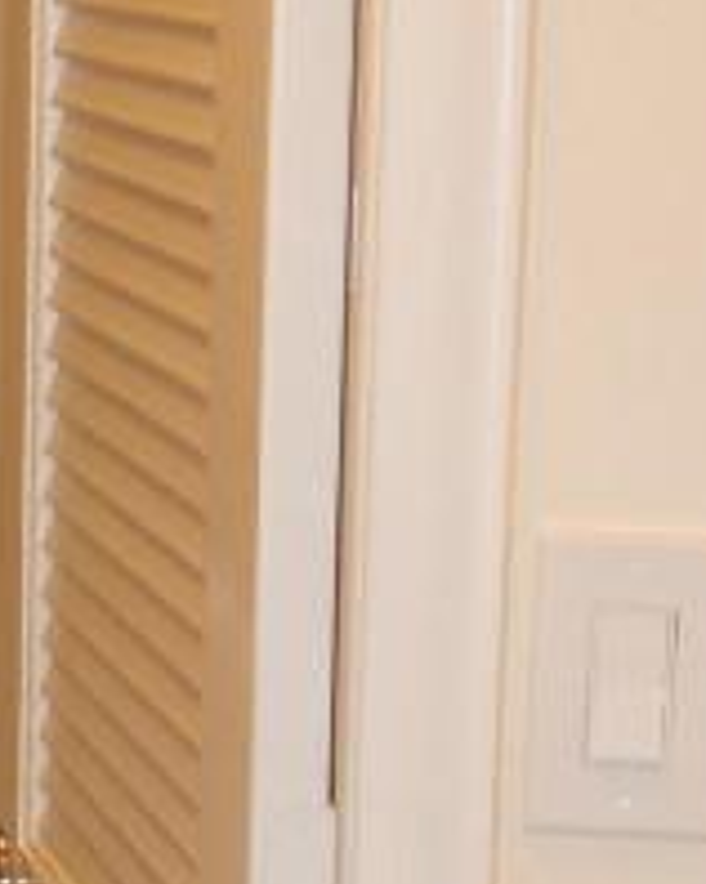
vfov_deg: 11.6
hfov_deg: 9.2
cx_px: -442
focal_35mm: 163
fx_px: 4264
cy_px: 1027
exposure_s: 1/30
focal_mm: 7.7
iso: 200
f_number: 4
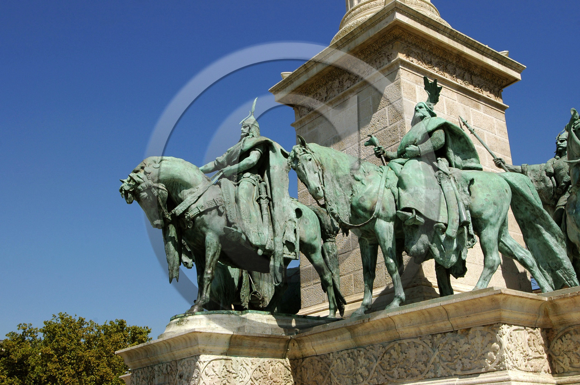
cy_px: 192
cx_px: 290
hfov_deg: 49.6
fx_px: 628
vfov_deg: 34.1
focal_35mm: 39
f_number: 10
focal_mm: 26
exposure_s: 1/320
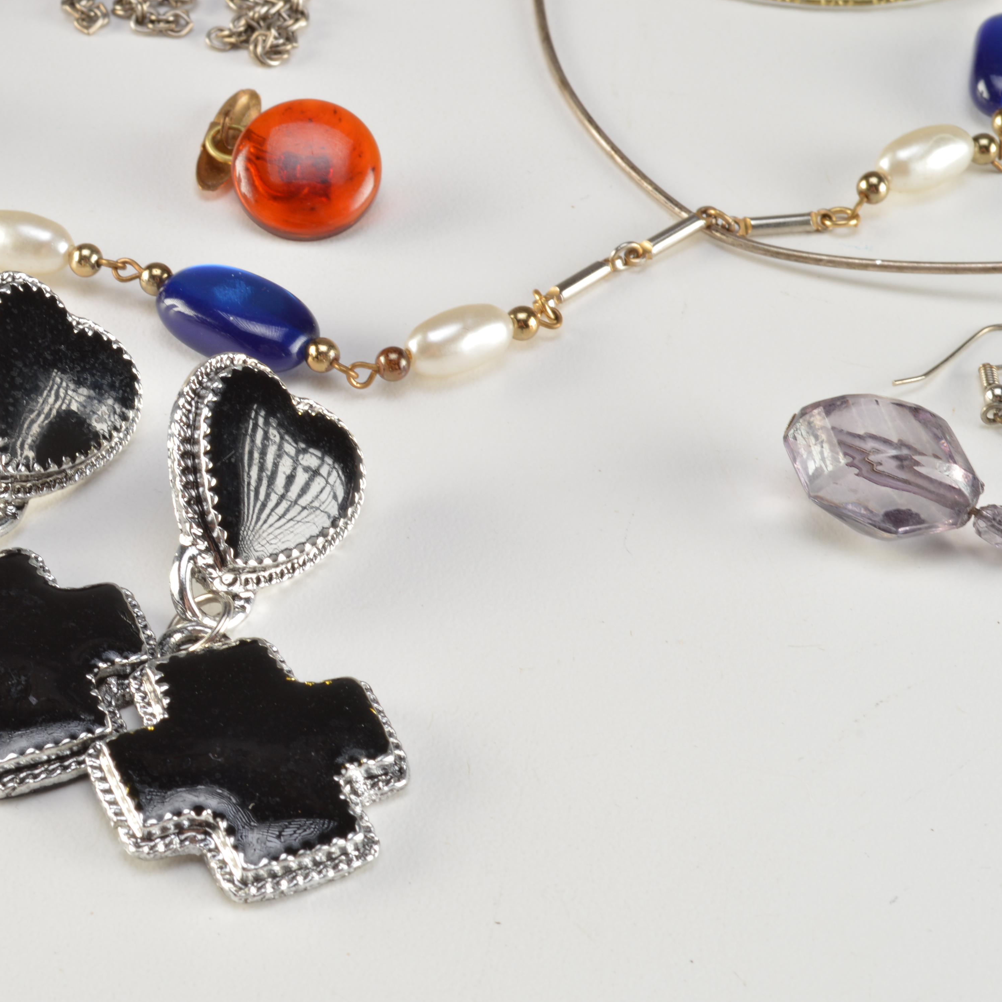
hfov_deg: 16.4
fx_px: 3460
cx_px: 292
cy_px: 501
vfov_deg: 16.5
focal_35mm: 106
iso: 100
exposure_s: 1/100
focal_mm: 55
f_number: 16
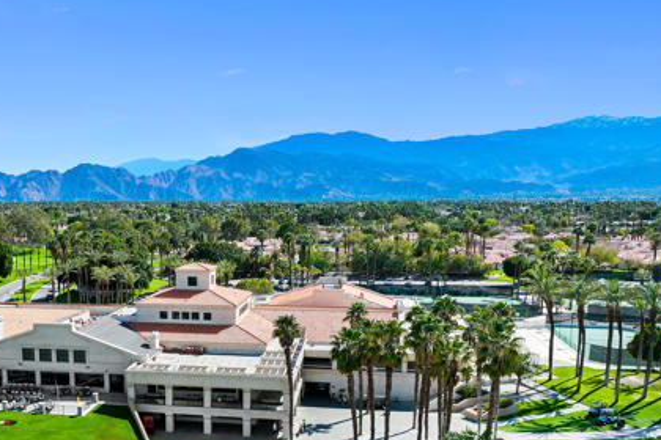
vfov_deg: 34.0
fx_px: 698
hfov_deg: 49.5
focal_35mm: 38
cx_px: 203
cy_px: 354
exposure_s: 1/2500
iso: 120
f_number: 2.8
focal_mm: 12.29
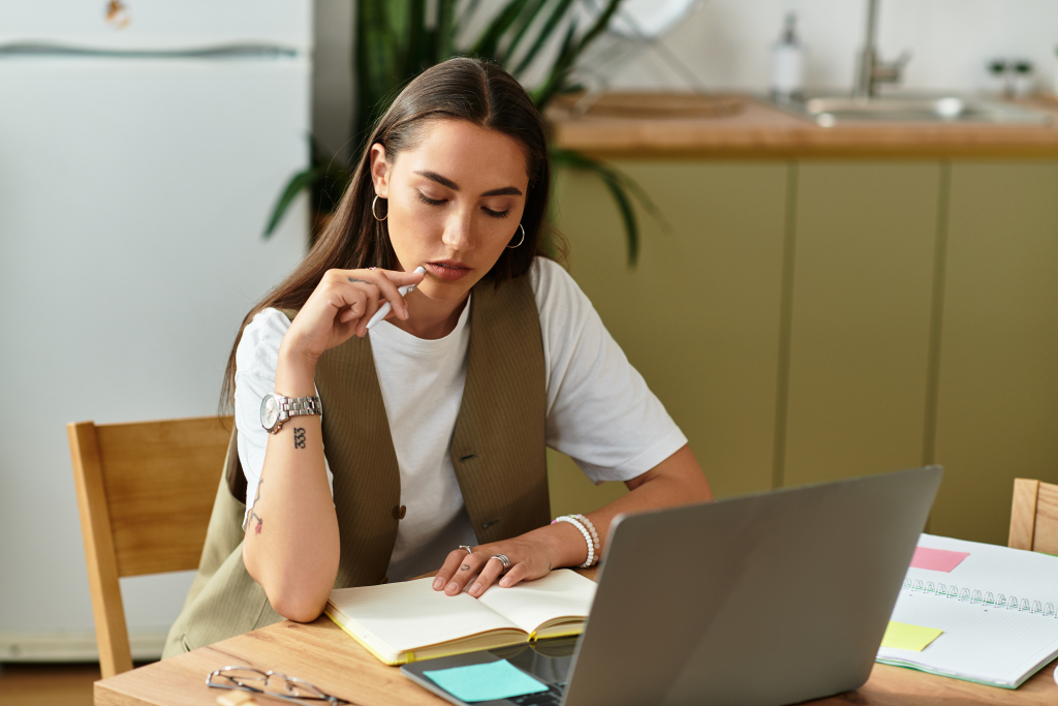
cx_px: 529
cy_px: 353
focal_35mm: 85
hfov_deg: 23.9
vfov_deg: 16.1
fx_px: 2498
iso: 160
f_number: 2.8
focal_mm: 85
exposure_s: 1/200
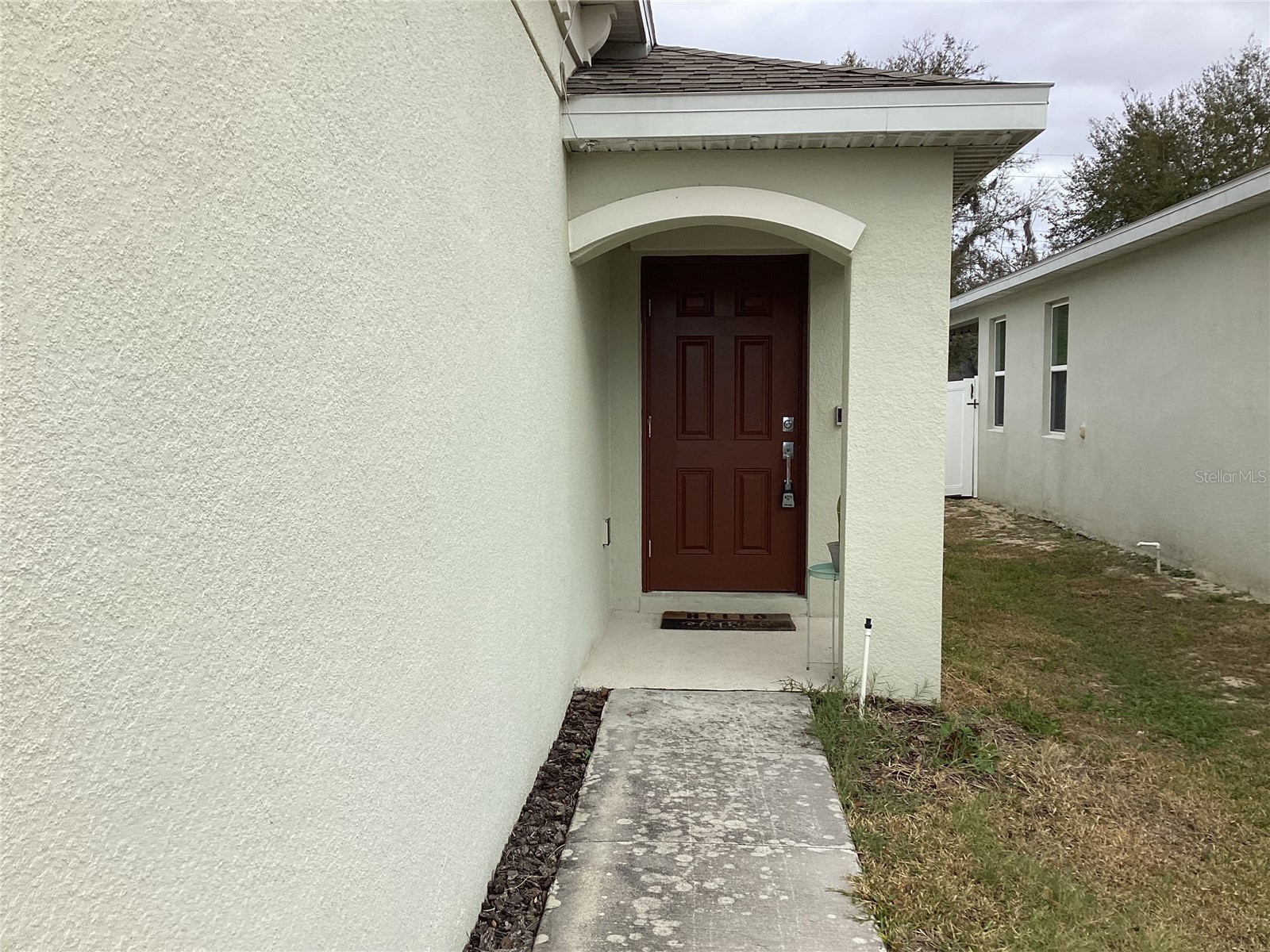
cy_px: 476
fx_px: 1137
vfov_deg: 45.4
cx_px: 635
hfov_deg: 58.4
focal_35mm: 31
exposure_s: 1/1164
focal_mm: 3.3
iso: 25
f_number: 2.4
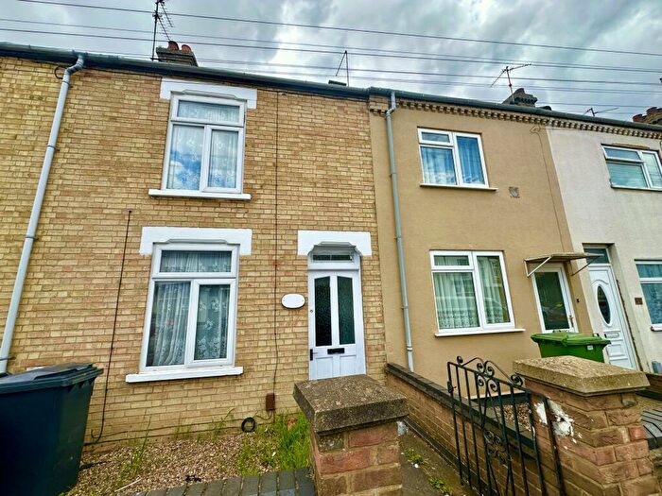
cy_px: 248
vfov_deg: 85.7
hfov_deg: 102.1
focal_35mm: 14
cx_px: 331
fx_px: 268
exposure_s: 1/1033
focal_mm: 2.22
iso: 40
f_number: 2.2
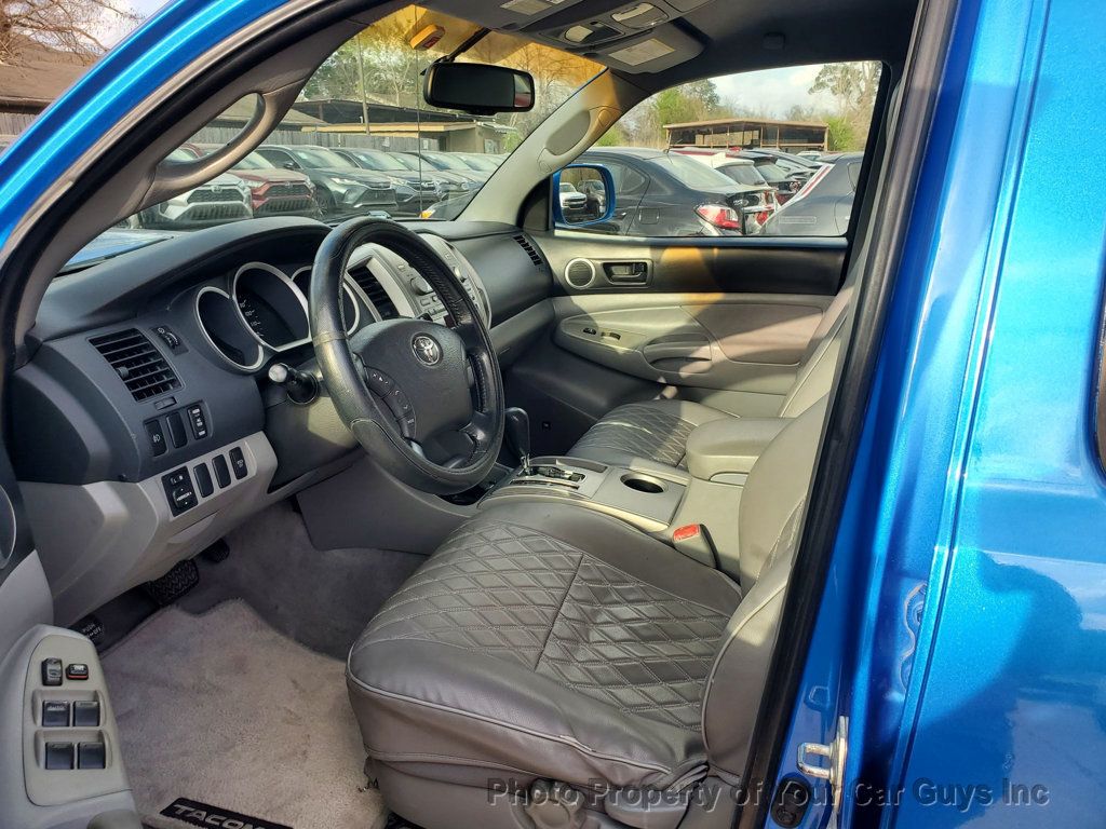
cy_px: 414
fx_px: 831
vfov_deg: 53.1
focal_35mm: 26
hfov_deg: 67.3
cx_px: 553
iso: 50
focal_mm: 4.3
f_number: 2.4
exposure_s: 1/363
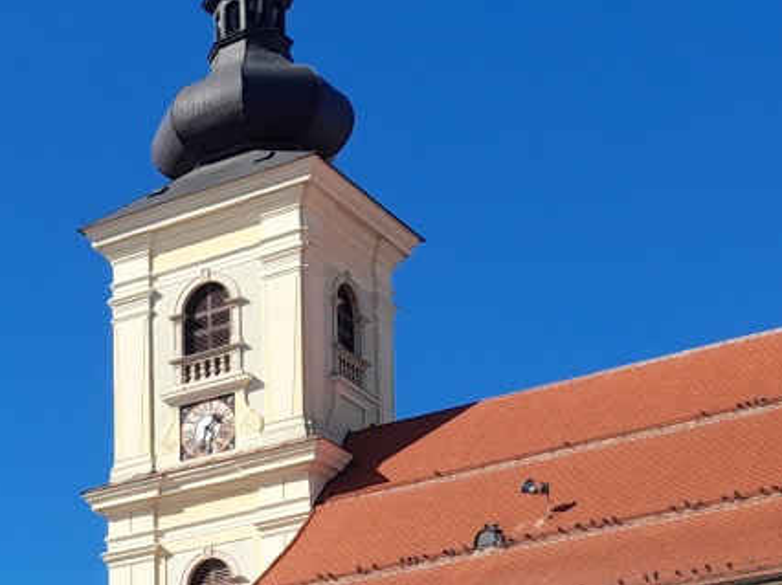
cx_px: -308
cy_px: 893
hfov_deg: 18.9
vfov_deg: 14.6
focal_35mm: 94
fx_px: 2122
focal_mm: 4.6
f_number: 2
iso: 20
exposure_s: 1/747
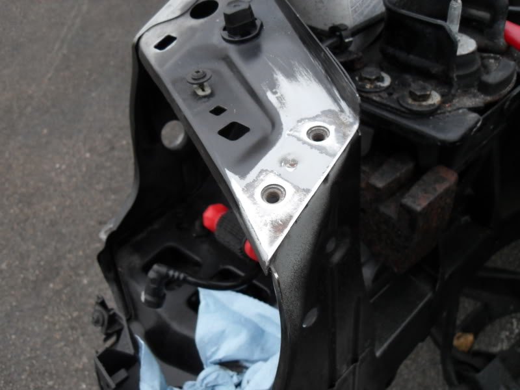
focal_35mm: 35
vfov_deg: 40.7
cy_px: 195
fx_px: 526
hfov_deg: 52.6
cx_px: 260
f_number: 2.8
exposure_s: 1/45
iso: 160
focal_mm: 6.2
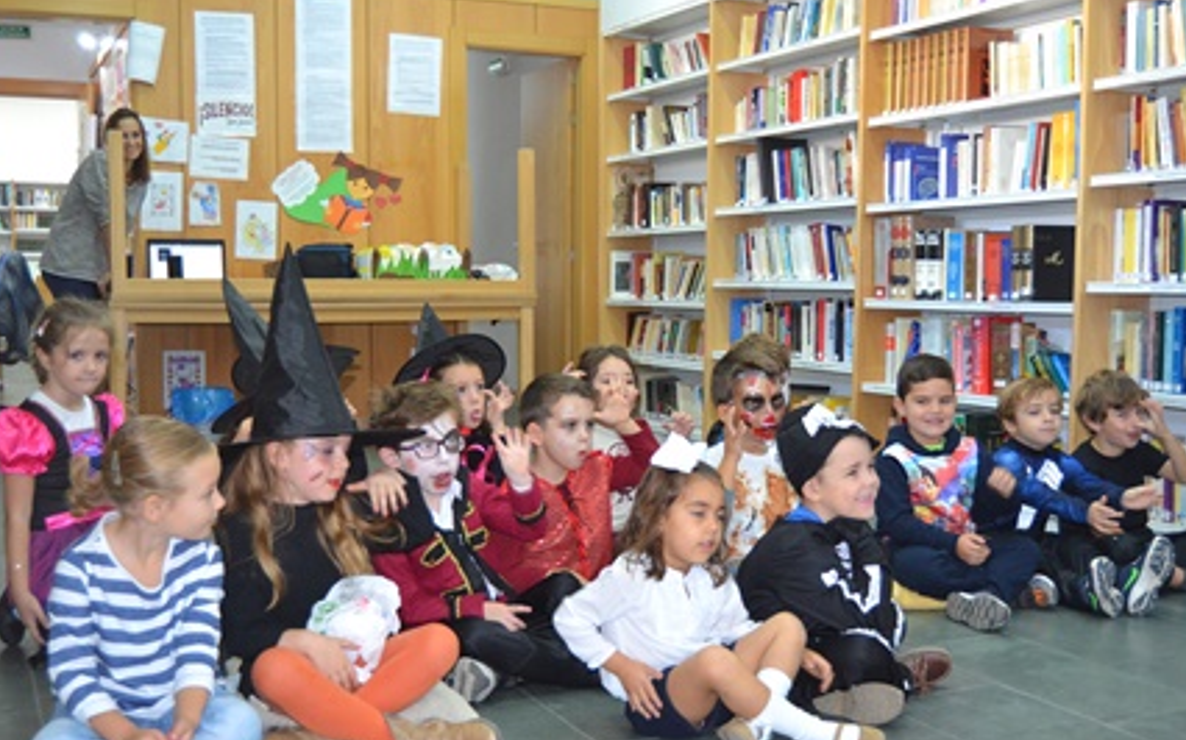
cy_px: 389
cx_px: 599
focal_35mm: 42
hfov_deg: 47.2
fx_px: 1357
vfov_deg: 30.5
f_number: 4
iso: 1100
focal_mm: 26
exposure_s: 1/60
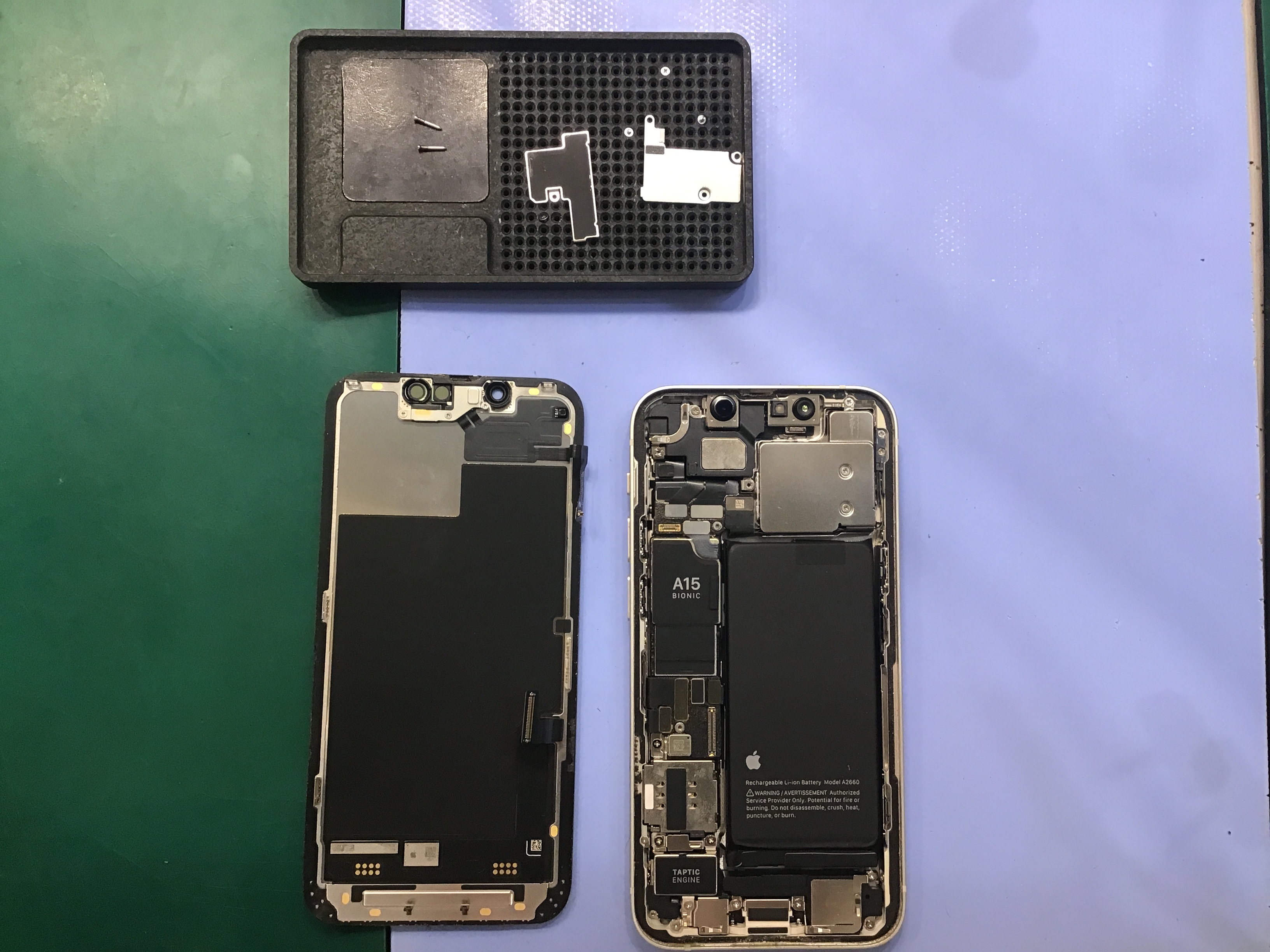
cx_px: 635
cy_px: 476
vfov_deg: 45.4
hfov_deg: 58.4
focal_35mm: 31
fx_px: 1137
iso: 40
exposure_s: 1/30
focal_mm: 3.3
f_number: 2.4
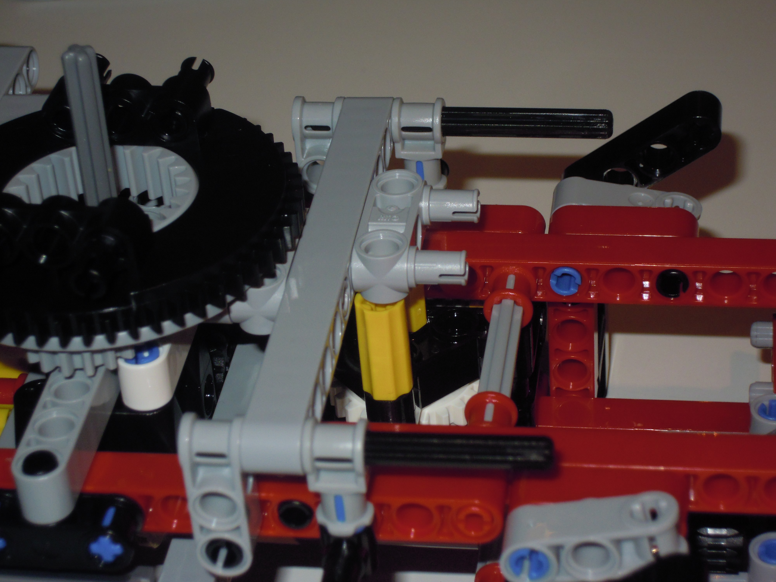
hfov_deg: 19.6
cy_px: 291
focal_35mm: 100
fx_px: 2242
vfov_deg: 14.8
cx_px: 388
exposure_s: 1/50
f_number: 5.4
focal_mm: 17.9
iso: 180
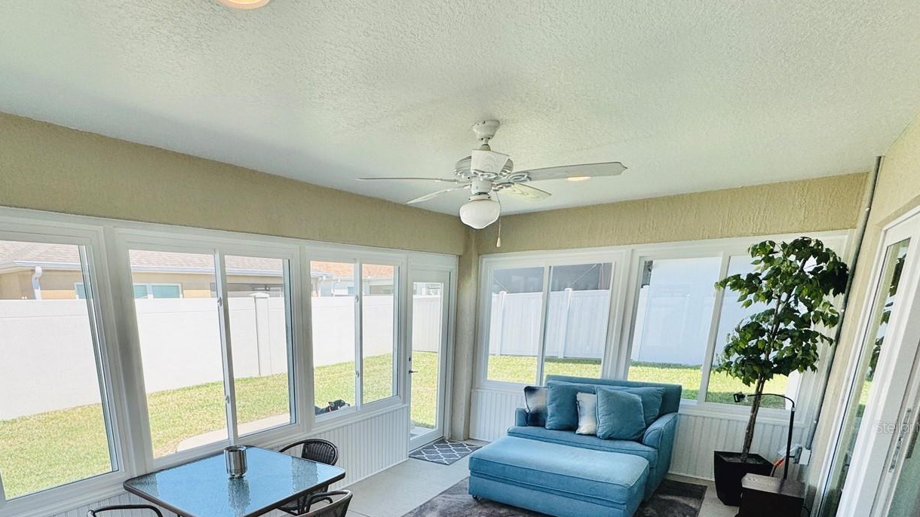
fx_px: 488
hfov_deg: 84.9
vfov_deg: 51.7
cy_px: 427
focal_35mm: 20
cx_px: 342
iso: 40
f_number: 2.2
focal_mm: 2.22
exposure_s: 1/362
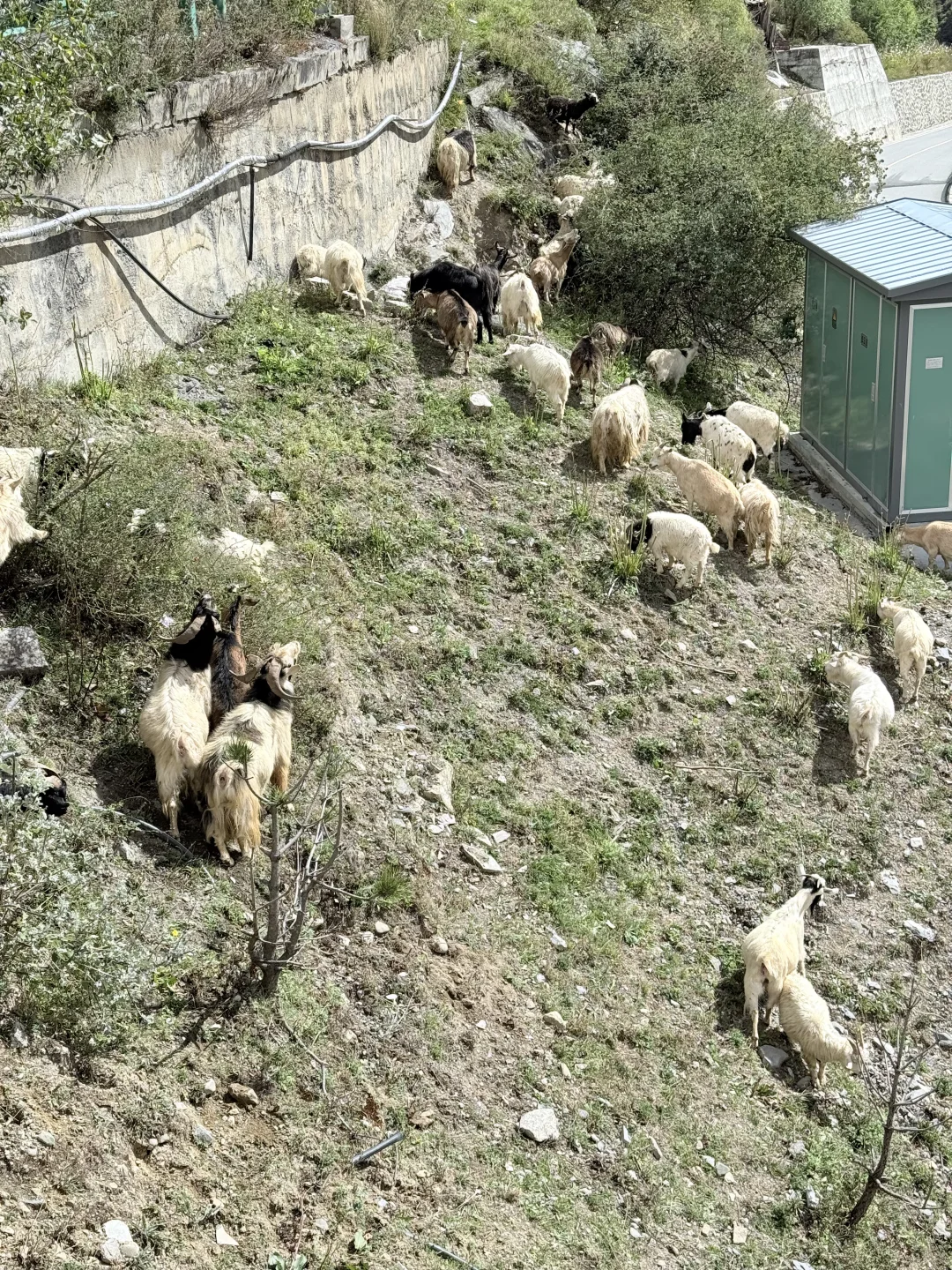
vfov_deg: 39.7
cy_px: 635
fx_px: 1760
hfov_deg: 30.3
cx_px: 476
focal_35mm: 48
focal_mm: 6.76
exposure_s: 1/2976
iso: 64
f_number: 1.78
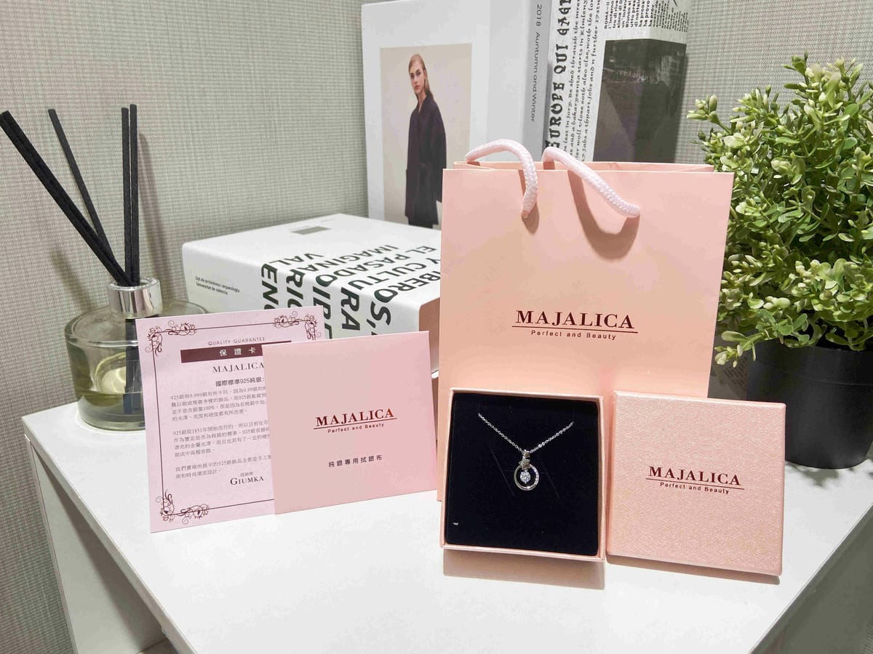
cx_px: 436
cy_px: 327
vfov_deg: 53.1
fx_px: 656
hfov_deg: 67.3
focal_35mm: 26
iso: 50
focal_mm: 4.25
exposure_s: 1/120
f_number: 1.8
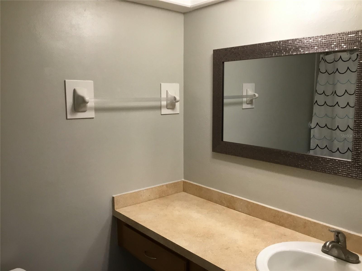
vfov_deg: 45.4
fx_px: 324
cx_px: 181
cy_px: 136
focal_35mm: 31
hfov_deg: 58.4
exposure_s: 1/30
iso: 50
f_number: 2.4
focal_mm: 3.3
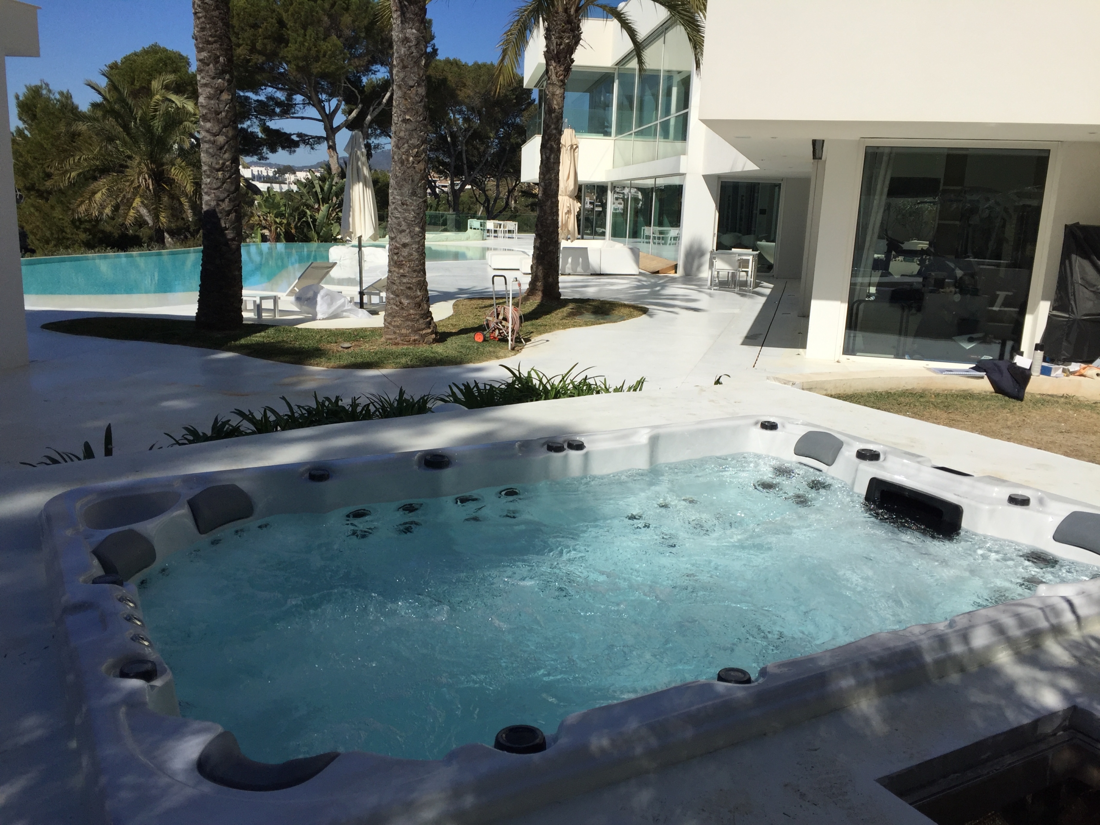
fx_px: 922
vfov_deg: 48.2
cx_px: 550
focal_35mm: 29
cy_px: 412
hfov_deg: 61.7
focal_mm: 4.15
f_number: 2.2
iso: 32
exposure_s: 1/5650
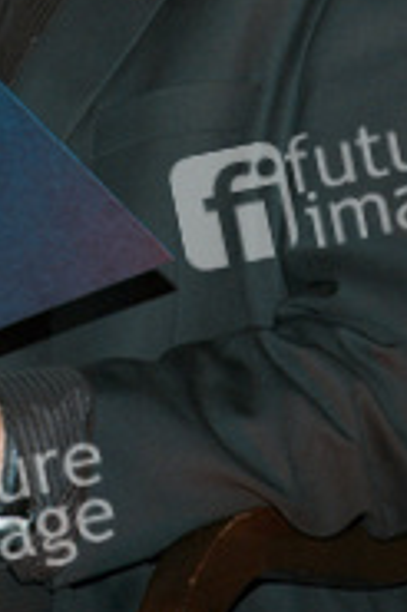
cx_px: 40
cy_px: 26
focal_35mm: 390
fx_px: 6626
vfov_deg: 5.3
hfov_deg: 3.5
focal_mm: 120
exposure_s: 1/30
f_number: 10
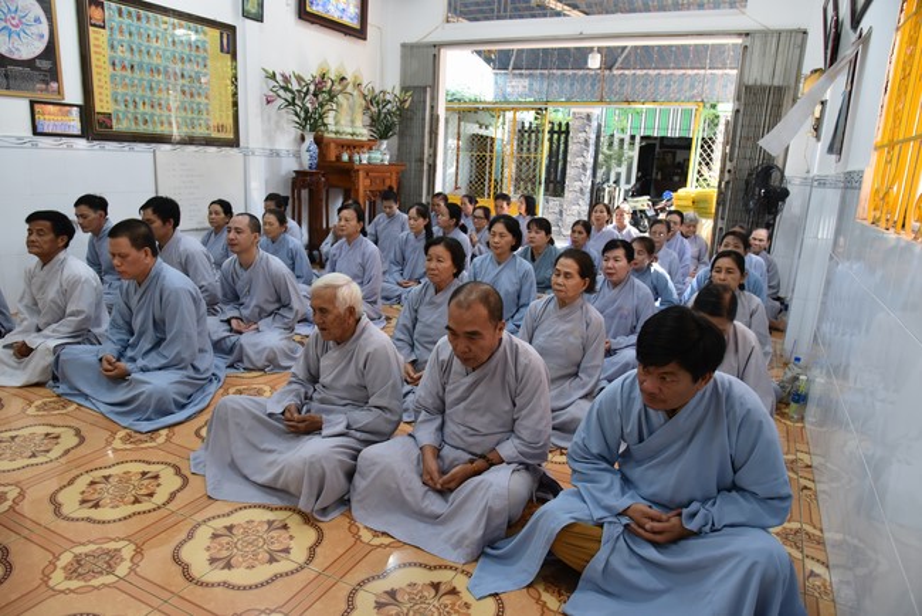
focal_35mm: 24
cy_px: 308
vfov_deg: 53.2
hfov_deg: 73.7
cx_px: 461
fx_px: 615
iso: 1600
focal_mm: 24
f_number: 5.6
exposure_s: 1/125
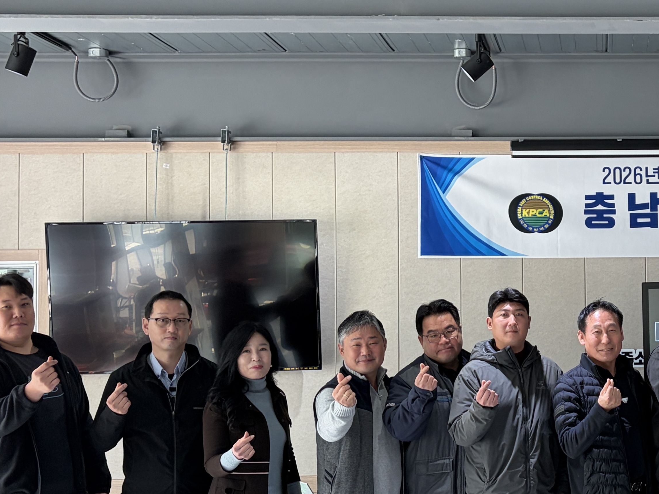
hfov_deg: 34.0
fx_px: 1009
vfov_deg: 27.2
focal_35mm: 53
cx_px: 605
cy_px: 356
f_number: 1.6
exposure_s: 1/60
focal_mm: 5.96
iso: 160
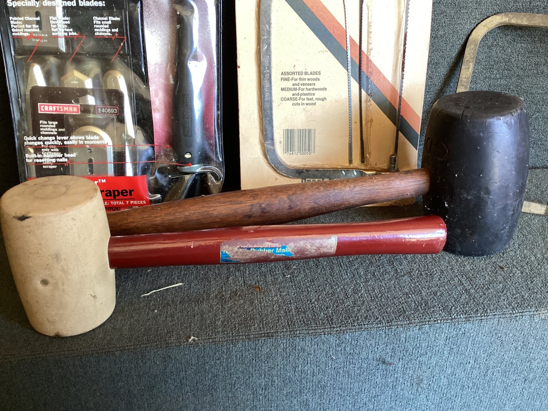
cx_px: 274
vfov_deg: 45.4
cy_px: 206
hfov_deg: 58.3
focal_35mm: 31
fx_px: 491
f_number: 2.4
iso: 100
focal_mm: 3.3
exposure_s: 1/50
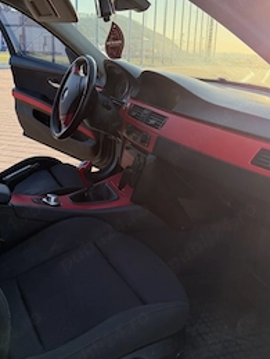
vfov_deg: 49.8
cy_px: 146
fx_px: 384
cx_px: 132
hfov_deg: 38.8
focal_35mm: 37
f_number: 1.78
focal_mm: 6.76
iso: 100
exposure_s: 1/1032
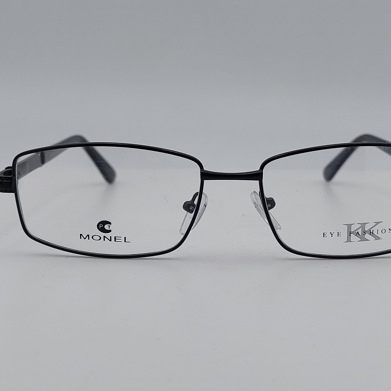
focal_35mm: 29
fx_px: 371
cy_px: 200
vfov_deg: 55.6
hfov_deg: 55.5
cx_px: 214
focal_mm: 5.23
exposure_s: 1/1808
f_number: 1.8
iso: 40
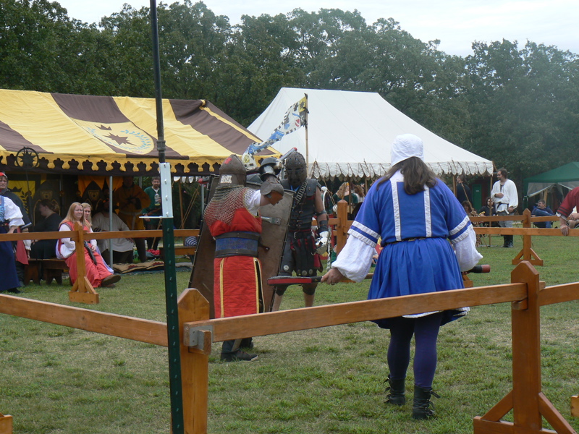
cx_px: 290
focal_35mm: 72
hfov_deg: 27.0
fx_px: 1204
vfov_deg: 20.4
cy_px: 217
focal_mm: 12
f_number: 5.6
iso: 80
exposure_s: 1/250
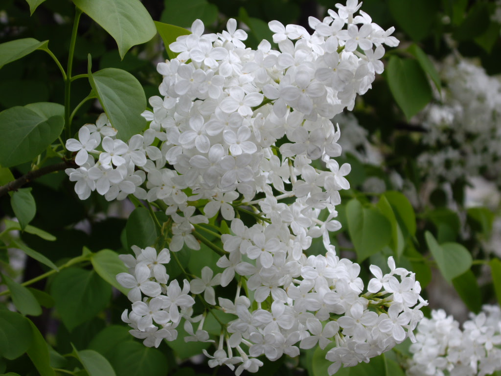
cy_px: 188
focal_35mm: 113
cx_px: 250
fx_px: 1635
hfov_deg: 17.4
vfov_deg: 13.1
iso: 64
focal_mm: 23.7
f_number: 5.4
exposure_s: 1/160
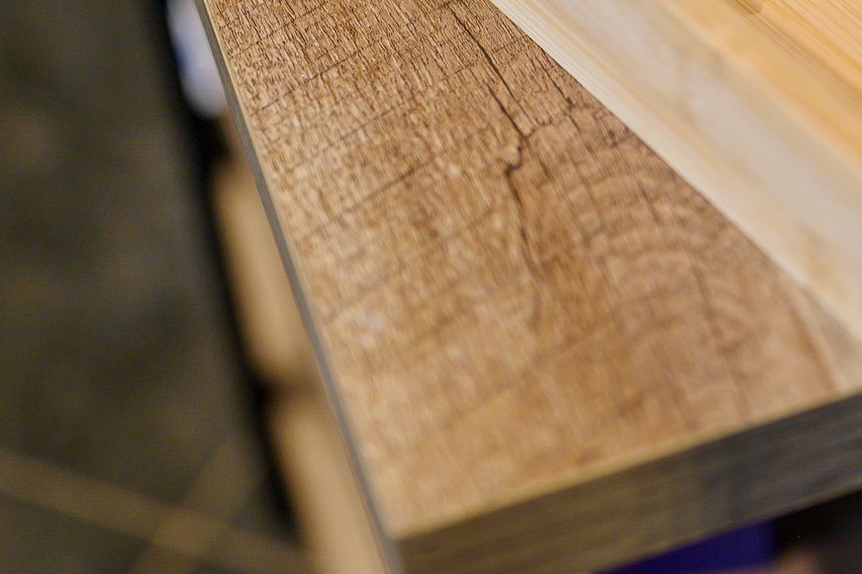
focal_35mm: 120
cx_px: 845
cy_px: -80
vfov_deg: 11.2
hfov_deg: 16.7
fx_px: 2872
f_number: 1.8
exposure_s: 1/100
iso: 200
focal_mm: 50
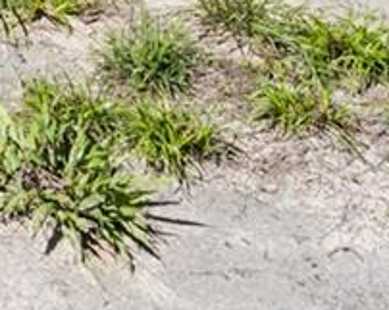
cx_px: -468
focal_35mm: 119
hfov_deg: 13.2
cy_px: -647
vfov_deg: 9.7
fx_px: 1368
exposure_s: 1/8
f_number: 22
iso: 125
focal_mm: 16
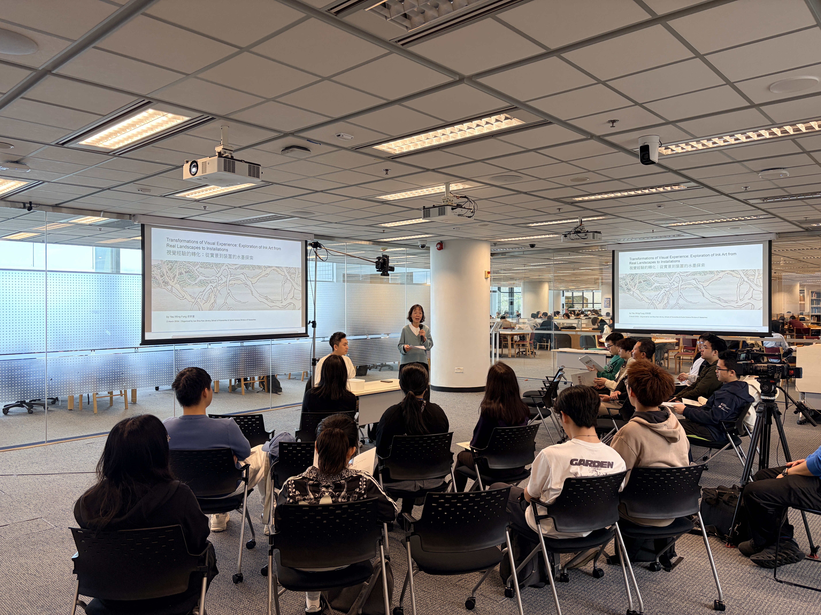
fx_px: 617
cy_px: 308
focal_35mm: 26
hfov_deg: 67.3
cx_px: 410
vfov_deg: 53.1
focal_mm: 5.96
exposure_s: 1/100
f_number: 1.6
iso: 100
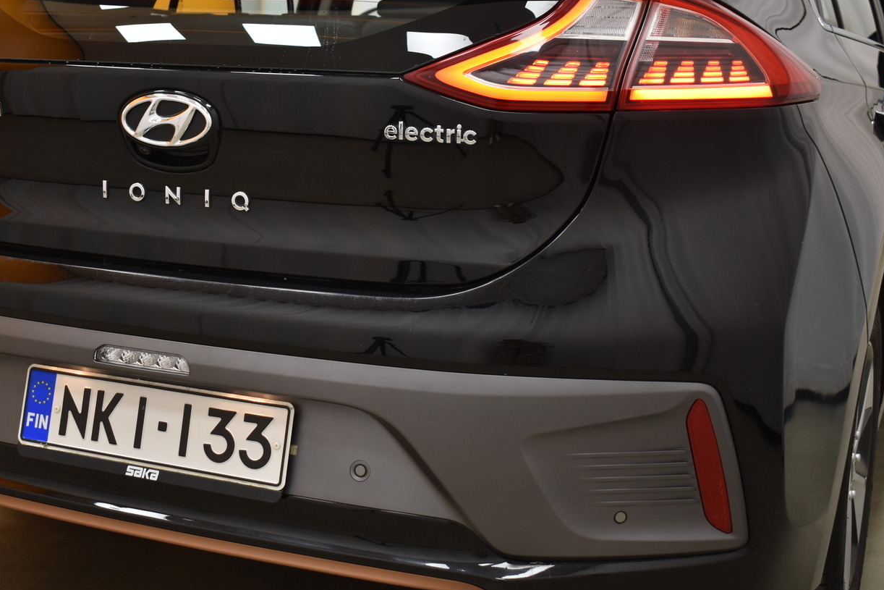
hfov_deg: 34.5
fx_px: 1416
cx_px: 331
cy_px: 297
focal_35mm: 58
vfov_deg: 23.5
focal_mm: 29
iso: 280
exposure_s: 1/50
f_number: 4.2
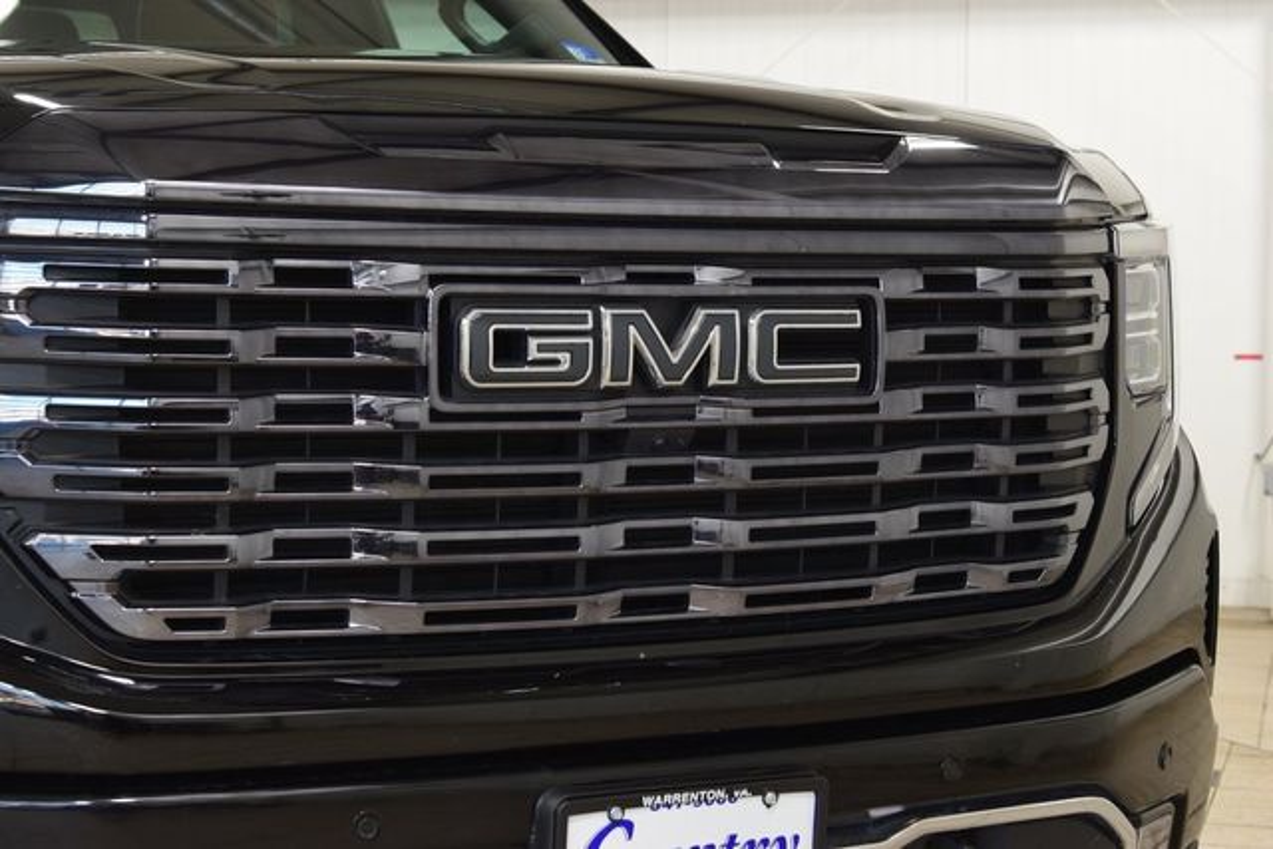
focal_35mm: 75
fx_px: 2653
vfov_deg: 18.2
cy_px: 424
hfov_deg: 27.0
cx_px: 636
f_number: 6.3
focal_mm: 50
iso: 640
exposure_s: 1/15
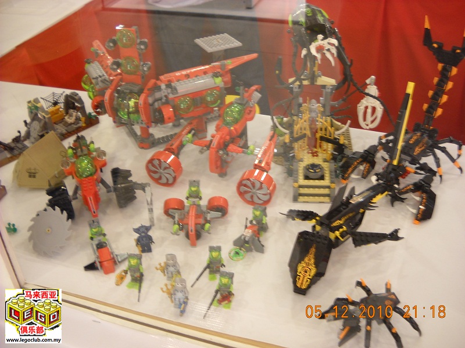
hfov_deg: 45.8
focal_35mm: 41
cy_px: 174
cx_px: 232
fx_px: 551
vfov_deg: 35.1
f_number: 3.1
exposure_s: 1/8
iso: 91
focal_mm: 6.72
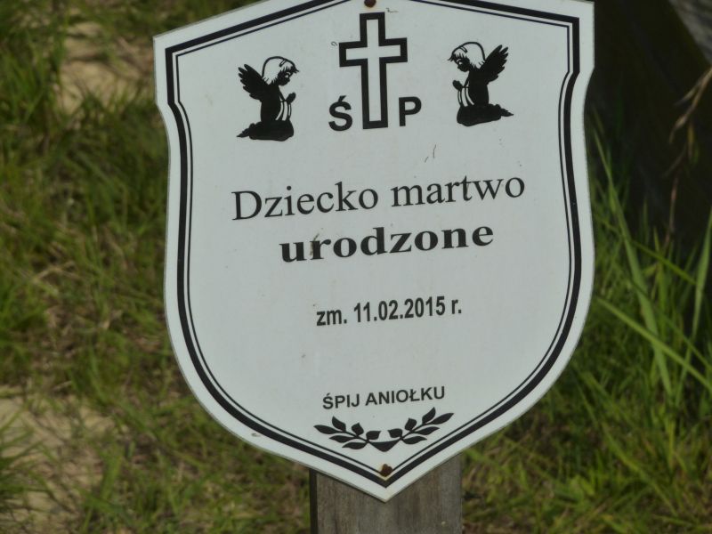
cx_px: 356
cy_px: 267
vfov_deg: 6.1
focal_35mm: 242
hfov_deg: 8.2
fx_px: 4978
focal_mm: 39.7
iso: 125
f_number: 6.3
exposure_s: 1/1000
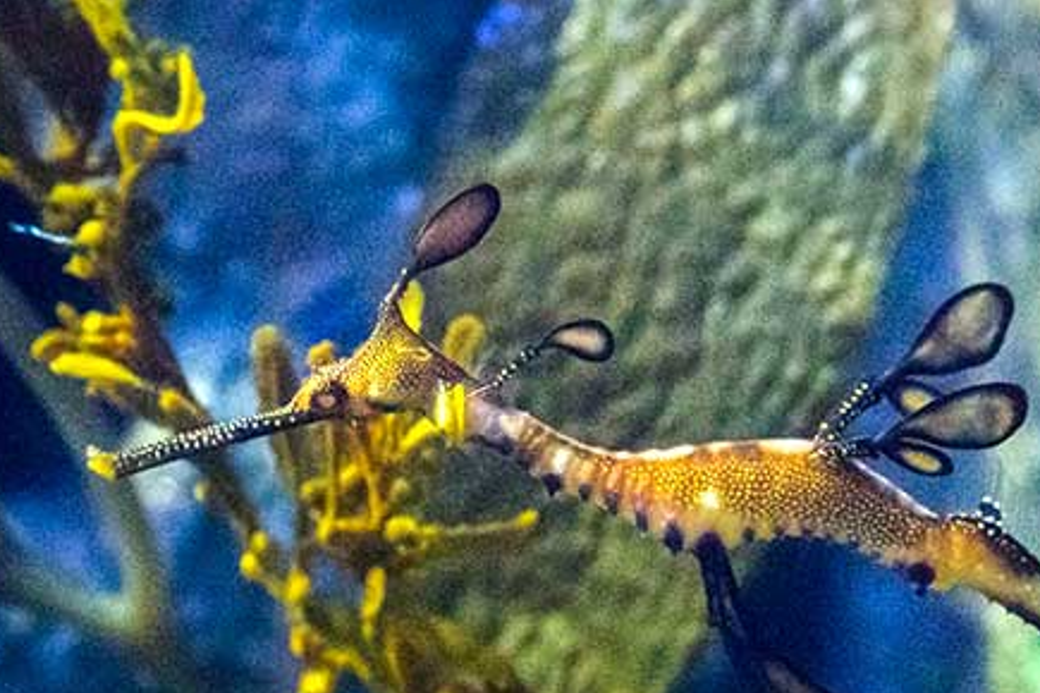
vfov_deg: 19.5
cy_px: 554
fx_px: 1993
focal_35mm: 69
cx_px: 787
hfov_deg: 28.8
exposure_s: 1/160
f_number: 6.3
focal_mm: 40
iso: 6400
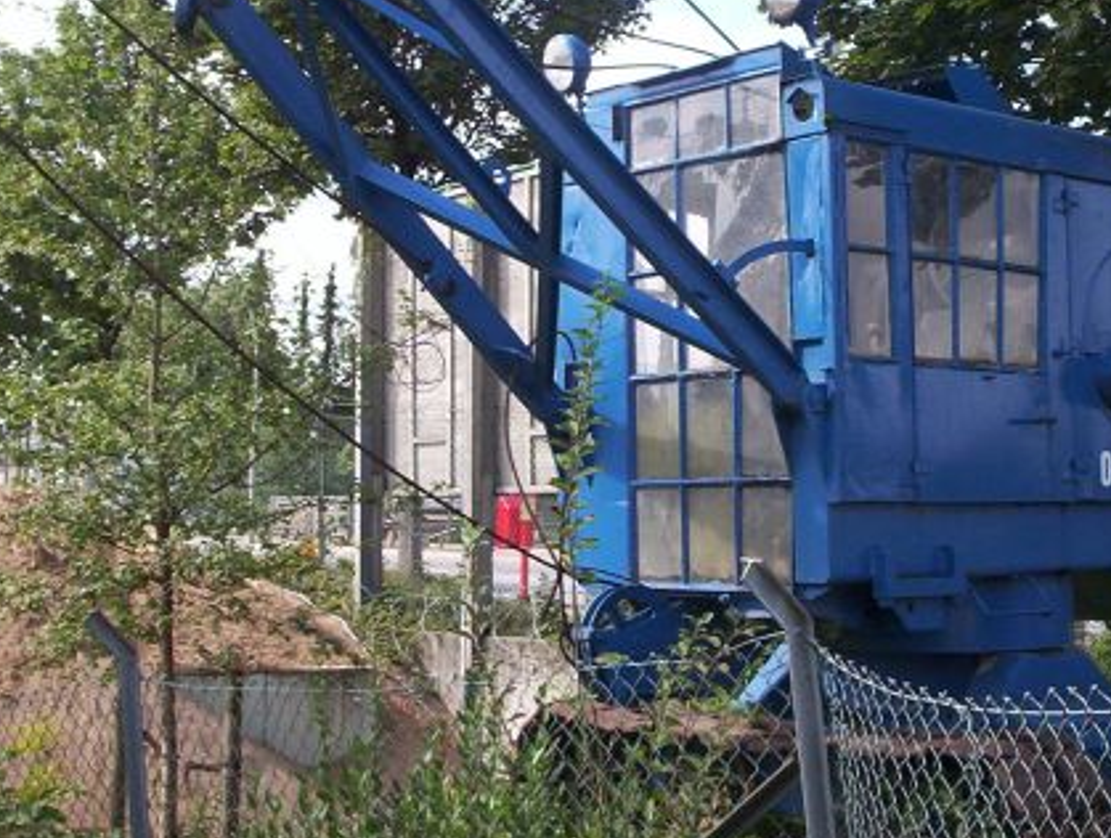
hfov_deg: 33.1
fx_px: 1865
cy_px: 264
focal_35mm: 58
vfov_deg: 25.2
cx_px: 636
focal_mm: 4.99
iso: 100
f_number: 4.5
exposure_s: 1/305
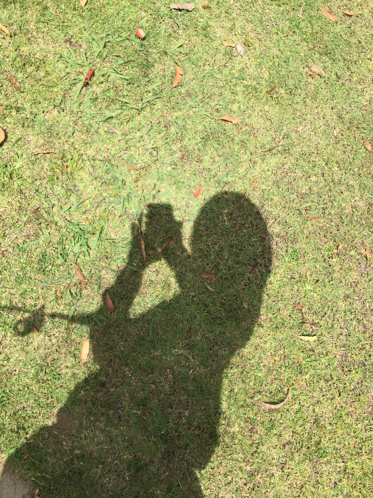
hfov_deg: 48.2
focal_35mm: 29
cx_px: 186
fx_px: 417
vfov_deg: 61.7
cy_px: 249
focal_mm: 4.15
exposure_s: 1/1721
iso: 32
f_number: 2.2
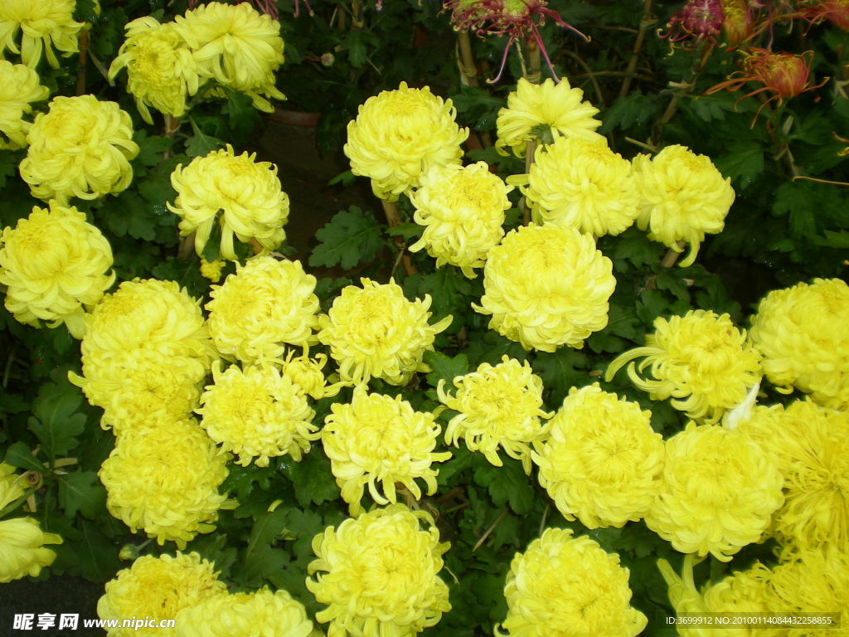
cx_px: 424
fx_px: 932
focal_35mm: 38
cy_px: 318
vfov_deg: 37.7
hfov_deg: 49.0
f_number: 3.1
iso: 50
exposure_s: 1/138
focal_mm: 6.3
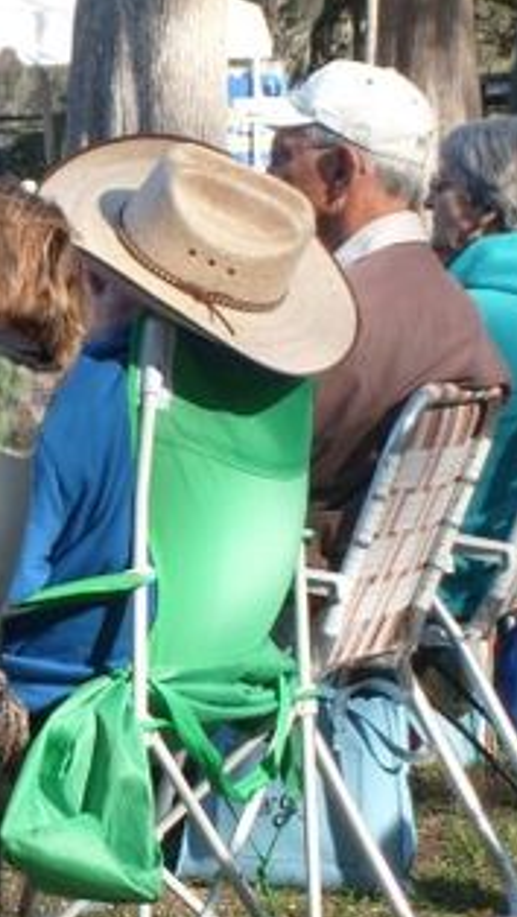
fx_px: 4769
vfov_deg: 11.0
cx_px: -253
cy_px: 505
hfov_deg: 6.1
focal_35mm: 196
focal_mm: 17.4
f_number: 4.9
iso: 80
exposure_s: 1/180
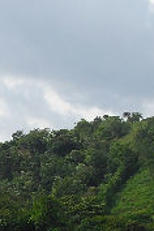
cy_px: 245
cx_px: -153
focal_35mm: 156
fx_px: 1001
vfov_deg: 13.0
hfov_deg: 8.4
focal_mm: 6.3
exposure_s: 1/125
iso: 64
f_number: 7.8
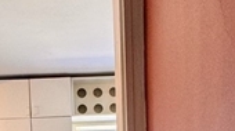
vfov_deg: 14.4
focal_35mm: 69
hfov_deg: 30.1
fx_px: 429
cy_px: 262
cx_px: 55
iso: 160
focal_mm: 2.22
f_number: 2.2
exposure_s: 1/60
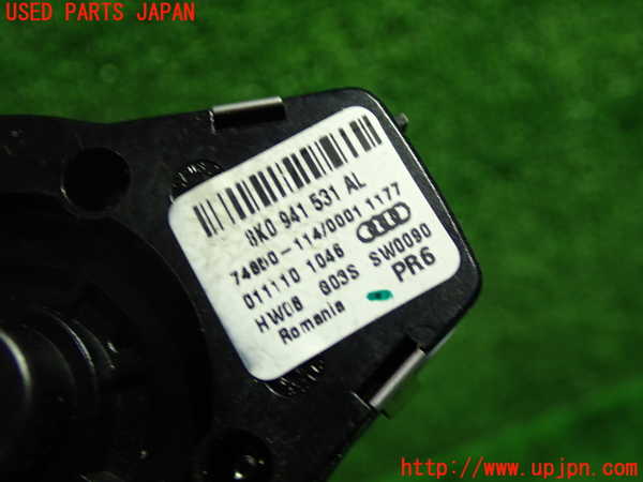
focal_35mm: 41
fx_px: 762
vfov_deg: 35.1
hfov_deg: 45.8
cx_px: 322
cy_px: 241
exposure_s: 1/40
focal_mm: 7.31
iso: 320
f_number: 2.8
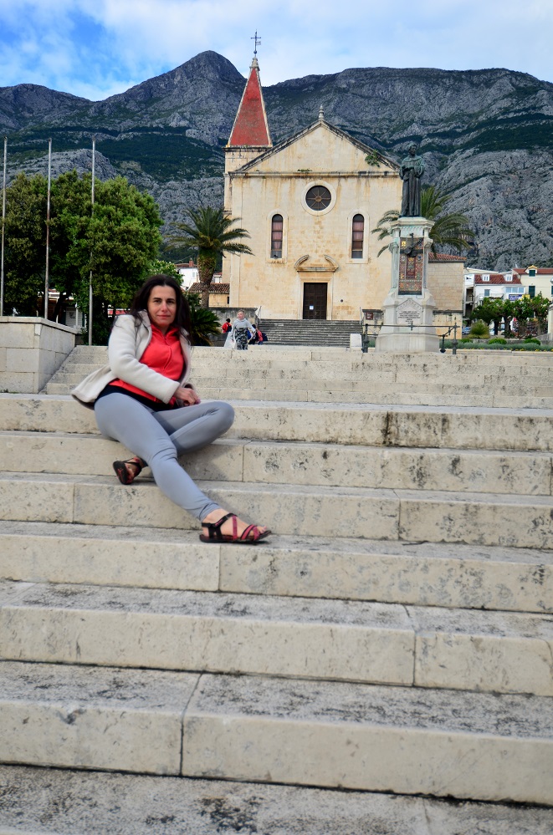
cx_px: 276
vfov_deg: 64.7
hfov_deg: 45.5
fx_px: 660
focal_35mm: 28
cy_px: 418
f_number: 4
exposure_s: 1/320
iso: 100
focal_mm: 19
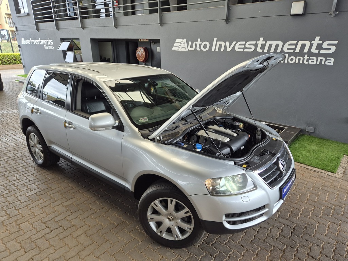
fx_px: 231
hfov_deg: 73.9
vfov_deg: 58.9
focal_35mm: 23
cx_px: 174
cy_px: 130
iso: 50
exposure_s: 1/180
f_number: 1.8
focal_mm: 5.4
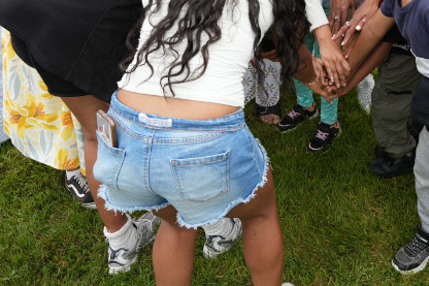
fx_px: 703
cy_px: -19
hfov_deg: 33.1
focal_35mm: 59
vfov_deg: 21.9
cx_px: 333
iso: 400
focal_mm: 24
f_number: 4
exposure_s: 1/800
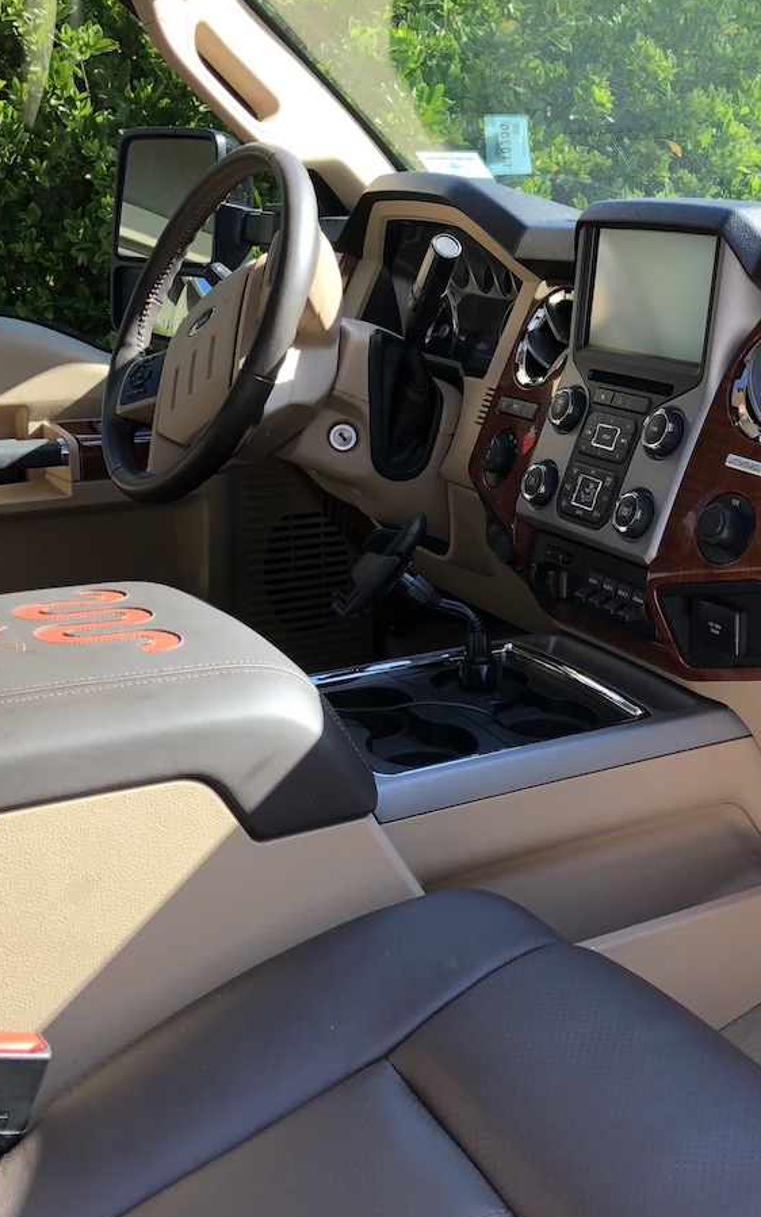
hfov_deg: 28.9
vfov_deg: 45.2
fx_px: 1460
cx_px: 529
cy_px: 526
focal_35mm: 44
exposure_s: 1/120
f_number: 1.8
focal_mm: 3.99
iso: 32
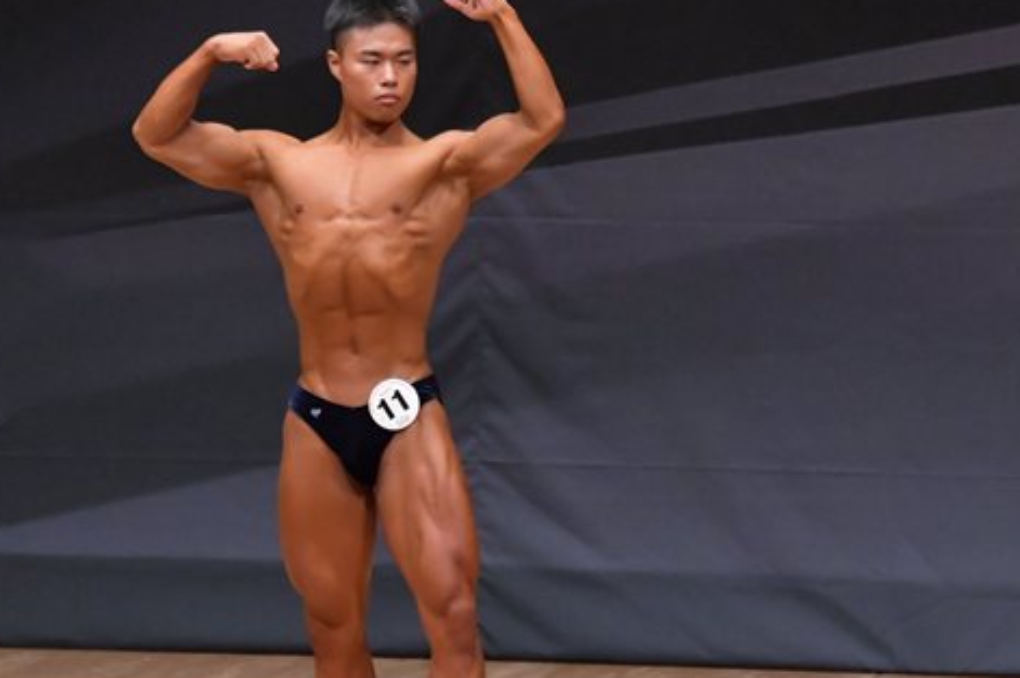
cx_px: 356
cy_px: 409
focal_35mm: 420
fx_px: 11887
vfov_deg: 3.3
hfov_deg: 4.9
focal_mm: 170
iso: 6400
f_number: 5.6
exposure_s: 1/400
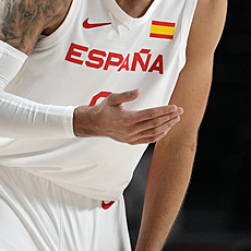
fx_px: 6809
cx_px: 15
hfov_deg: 2.1
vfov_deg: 2.1
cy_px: 71
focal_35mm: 830
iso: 2000
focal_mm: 200
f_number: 3.2
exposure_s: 1/2000
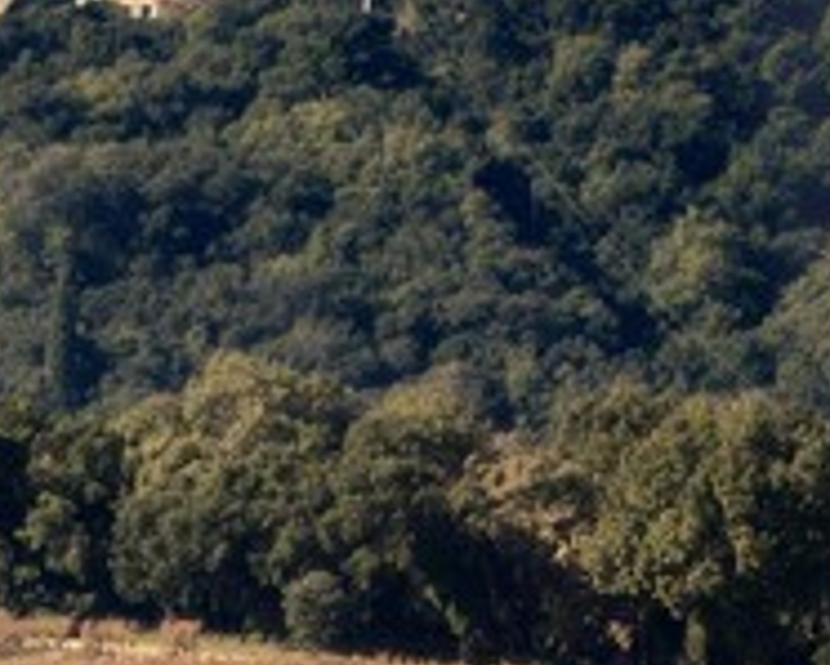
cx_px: 2575
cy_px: -103
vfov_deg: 1.0
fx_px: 39595
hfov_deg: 1.2
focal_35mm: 1611
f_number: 11
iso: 800
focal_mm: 200
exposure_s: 1/1250
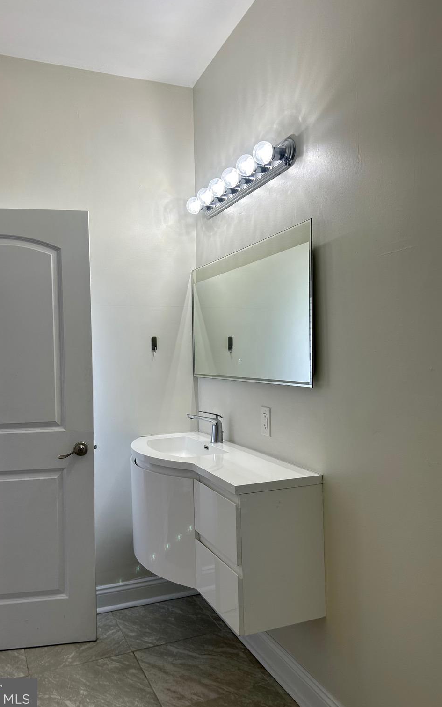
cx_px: 190
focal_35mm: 28
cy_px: 357
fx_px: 540
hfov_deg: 44.4
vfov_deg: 66.5
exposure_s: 1/184
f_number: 1.5
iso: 40
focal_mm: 5.7
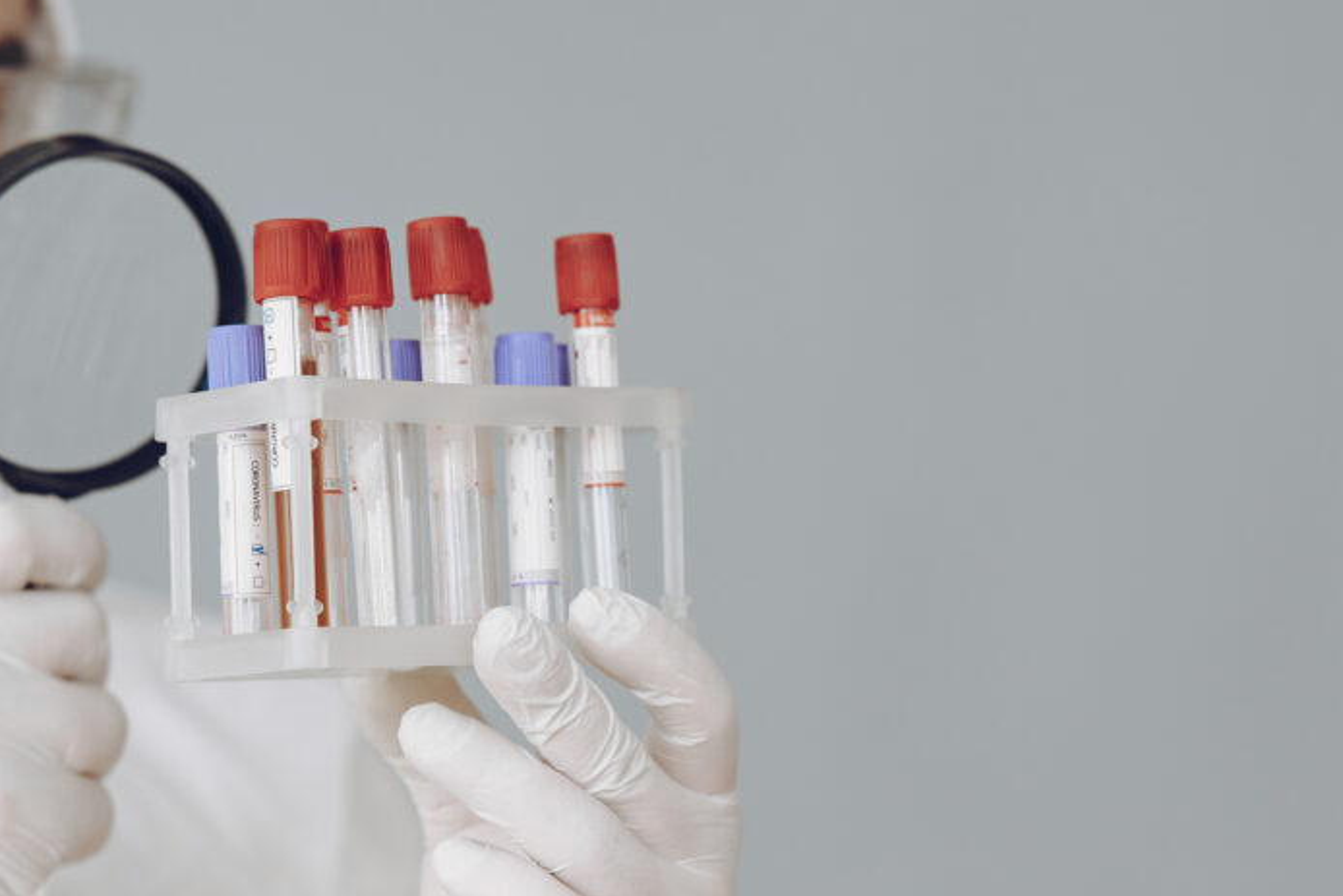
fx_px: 5485
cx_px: 712
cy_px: 712
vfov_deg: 9.3
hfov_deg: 14.0
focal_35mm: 147
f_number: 2.8
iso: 500
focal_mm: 85
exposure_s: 1/800
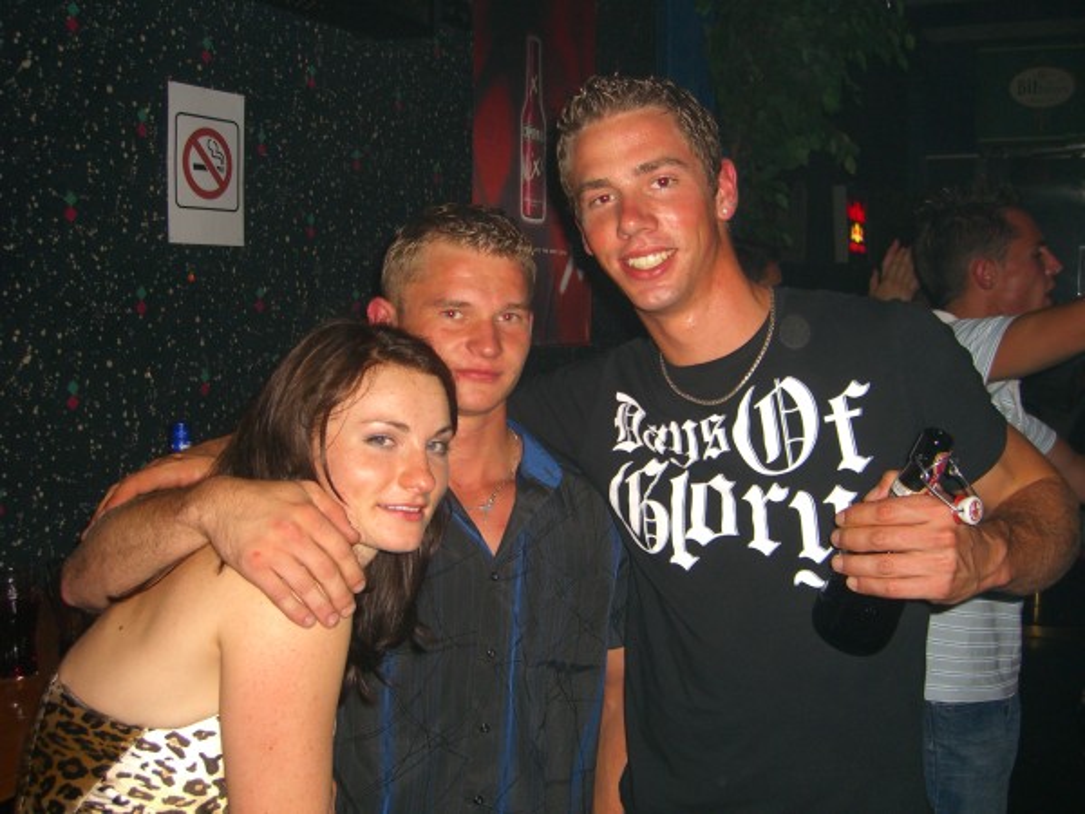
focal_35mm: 38
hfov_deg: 49.0
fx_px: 1191
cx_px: 542
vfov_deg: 37.7
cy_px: 407
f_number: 2.8
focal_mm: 7.9
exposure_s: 1/60
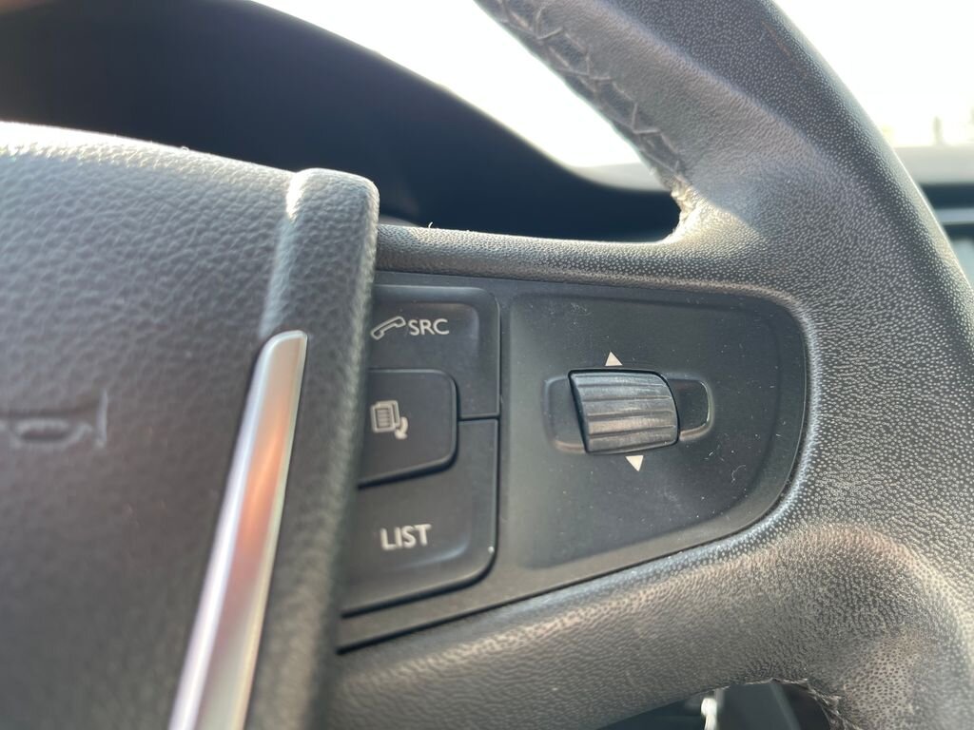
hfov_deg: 69.4
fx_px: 703
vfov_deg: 54.9
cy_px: 365
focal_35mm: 25
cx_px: 487
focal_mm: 5.1
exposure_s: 1/128
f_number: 1.6
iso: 32
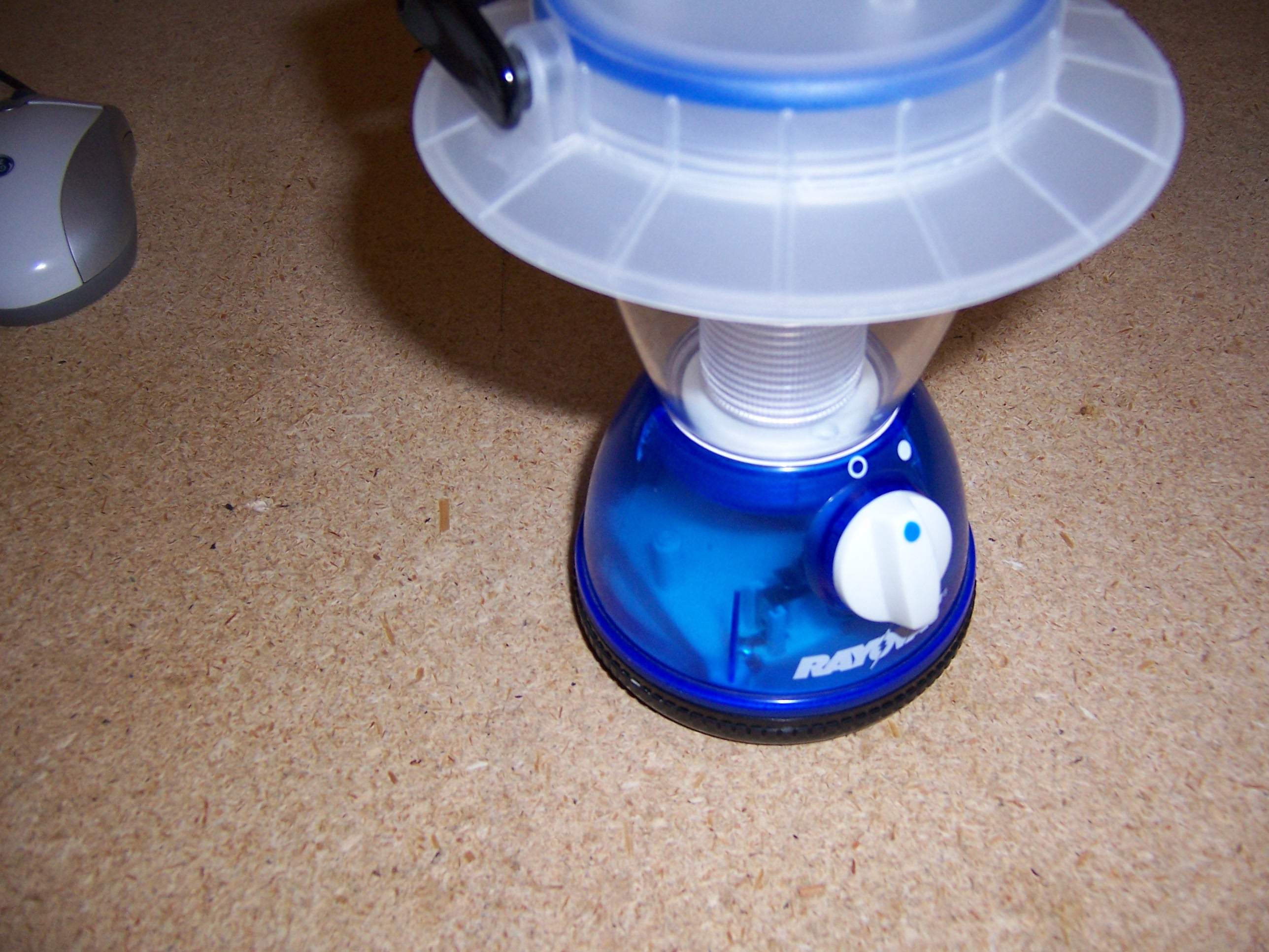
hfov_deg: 55.4
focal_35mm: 33
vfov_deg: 42.9
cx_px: 634
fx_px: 1210
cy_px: 476
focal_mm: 5.5
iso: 140
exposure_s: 1/60
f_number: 2.8
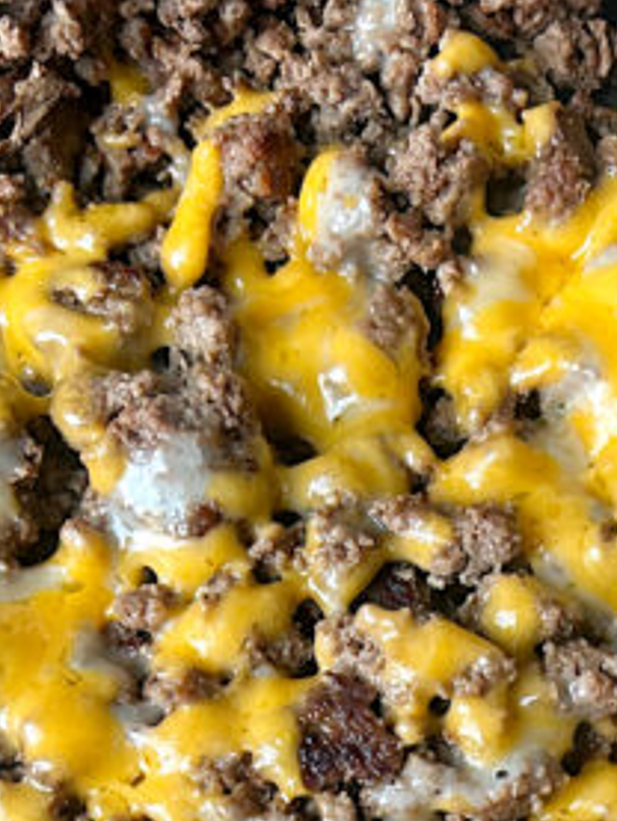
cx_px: 608
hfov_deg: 15.2
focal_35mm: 96
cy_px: 1108
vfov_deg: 18.8
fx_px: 2280
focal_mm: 5.7
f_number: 1.5
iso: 40
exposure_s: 1/163
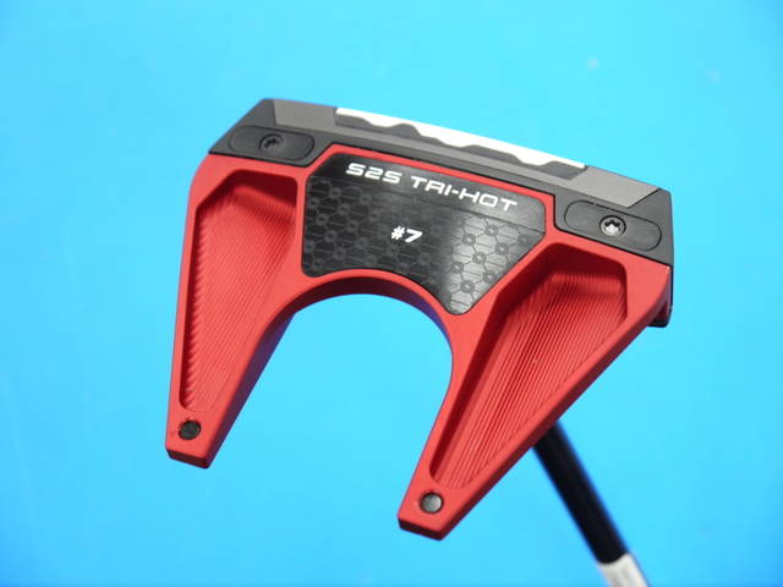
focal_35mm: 84
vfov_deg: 17.6
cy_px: 294
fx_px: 1900
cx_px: 392
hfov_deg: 23.3
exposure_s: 1/80
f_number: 5.6
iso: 800
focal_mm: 42
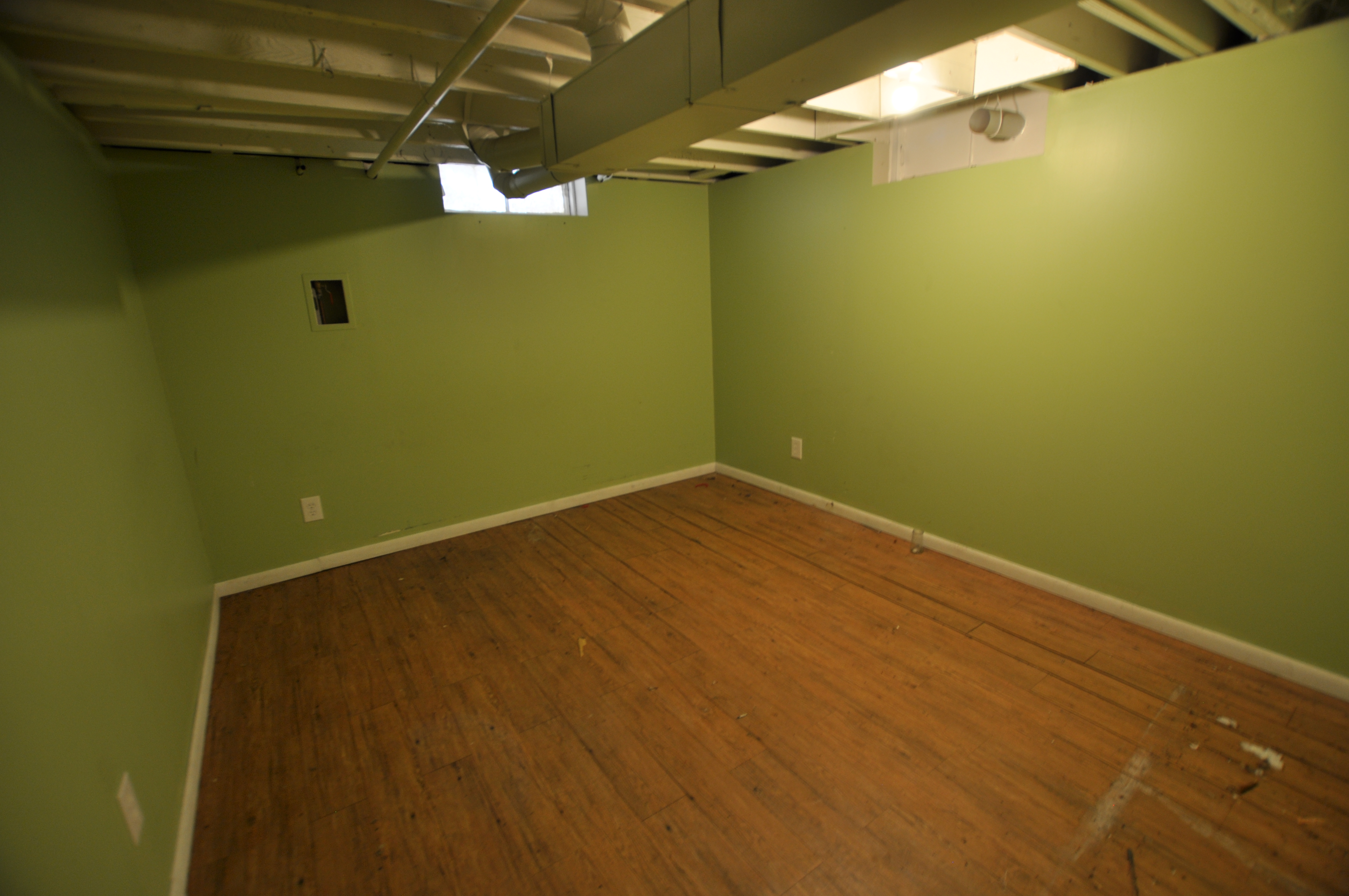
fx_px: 561
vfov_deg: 77.2
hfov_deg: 100.5
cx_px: 674
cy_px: 448
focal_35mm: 15
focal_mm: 10
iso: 200
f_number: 3.5
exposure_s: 1/8
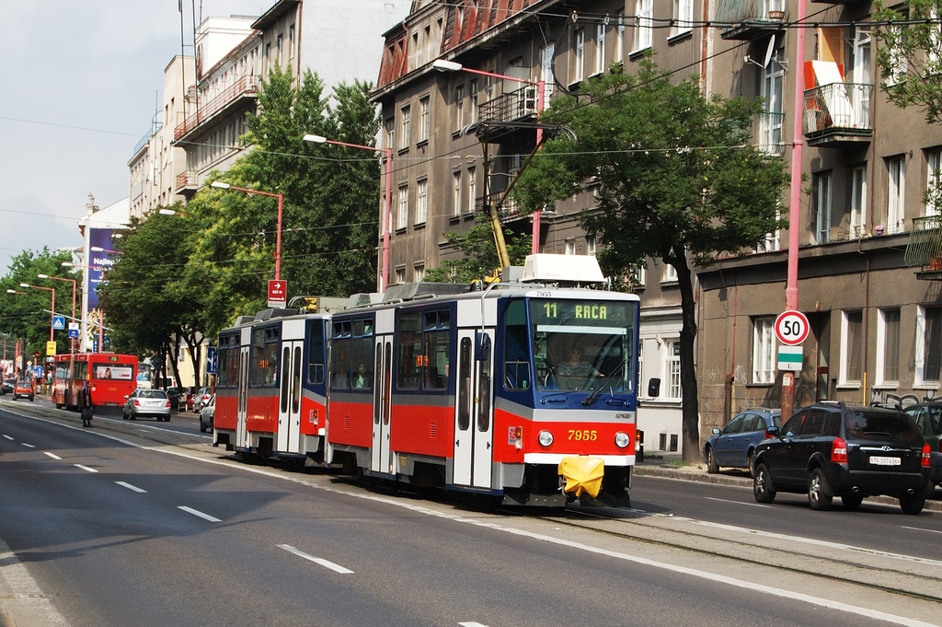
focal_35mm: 82
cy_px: 314
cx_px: 471
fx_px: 2157
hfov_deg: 24.6
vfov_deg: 16.5
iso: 400
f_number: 13
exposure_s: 1/400
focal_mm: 55
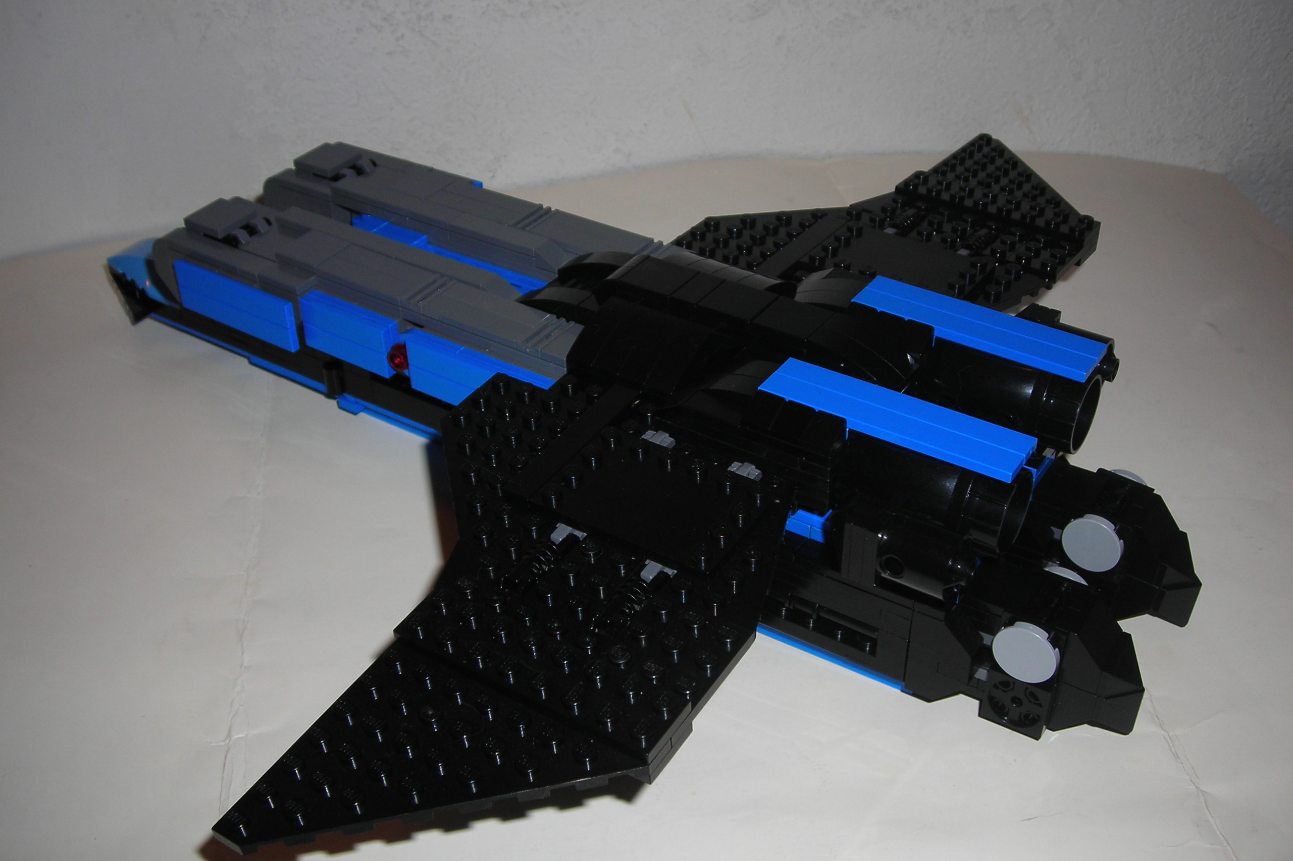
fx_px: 1436
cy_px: 452
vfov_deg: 33.4
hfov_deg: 48.5
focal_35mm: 40
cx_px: 645
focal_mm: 6.3
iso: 50
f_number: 3.2
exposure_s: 1/60.1
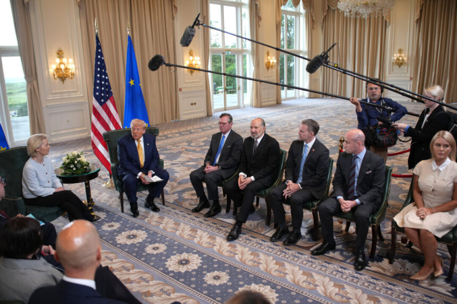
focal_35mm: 28
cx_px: 228
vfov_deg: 46.4
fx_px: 355
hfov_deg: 65.5
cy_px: 152
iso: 800
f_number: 2
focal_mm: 28
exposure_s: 1/1000
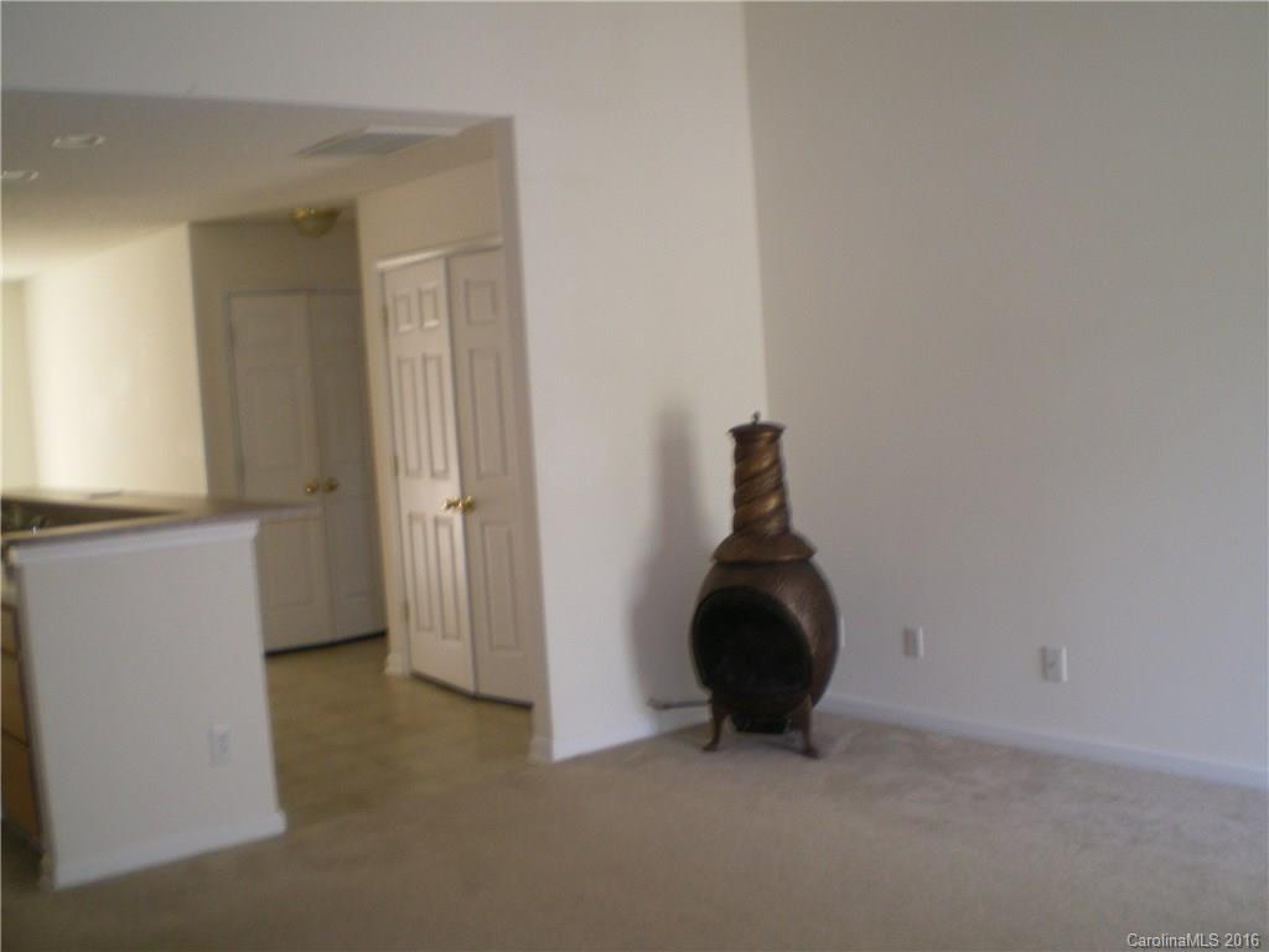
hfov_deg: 49.0
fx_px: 1393
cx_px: 634
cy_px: 476
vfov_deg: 37.7
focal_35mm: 38
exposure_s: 1/30
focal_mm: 6.3
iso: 160
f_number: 3.1
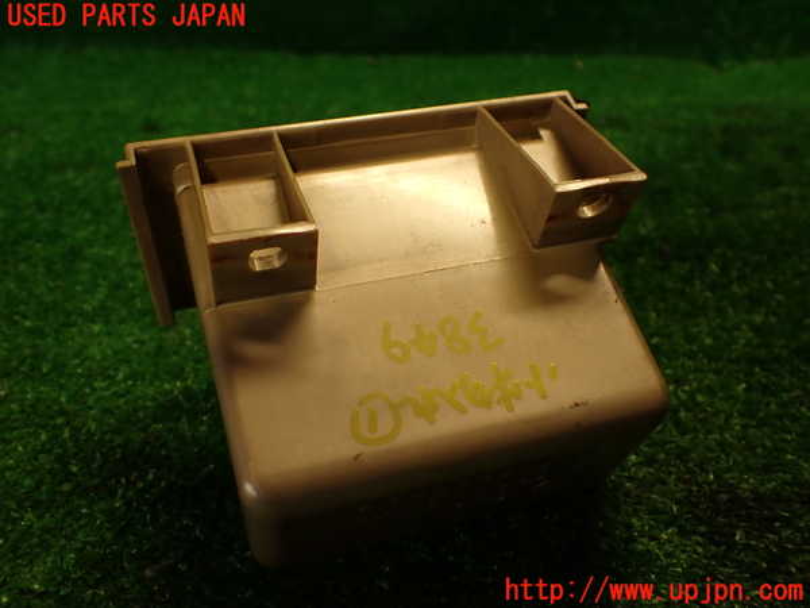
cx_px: 405
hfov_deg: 56.8
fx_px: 749
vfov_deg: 44.2
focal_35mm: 32
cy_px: 304
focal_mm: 5.79
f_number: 2.4
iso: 200
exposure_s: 1/60
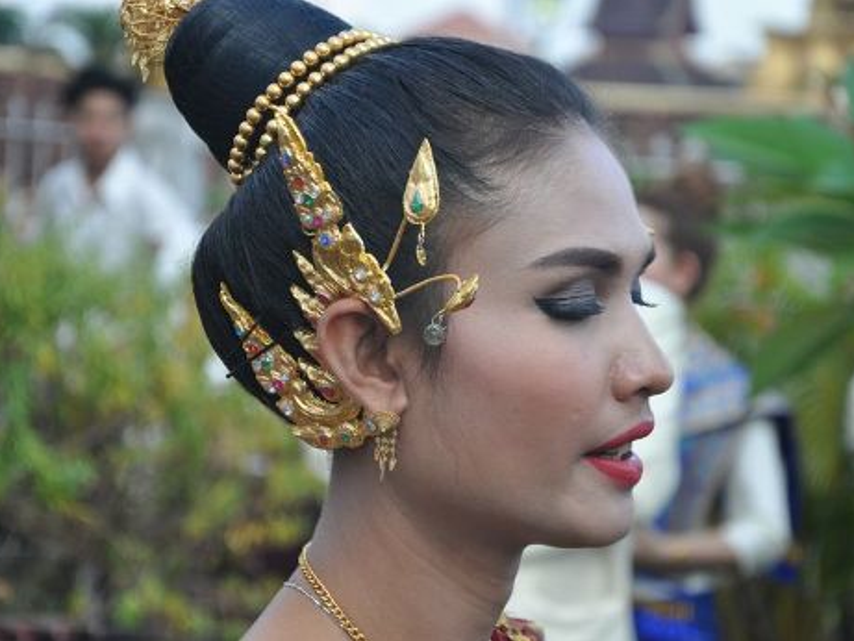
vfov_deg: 10.6
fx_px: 3444
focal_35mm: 140
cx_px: 414
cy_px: 320
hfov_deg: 14.1
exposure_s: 1/320
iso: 800
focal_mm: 85
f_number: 5.6
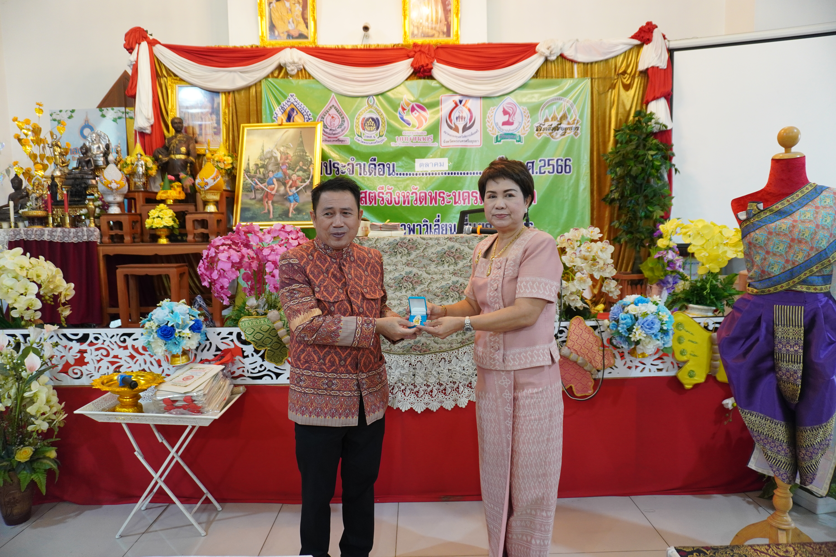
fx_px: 557
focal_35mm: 24
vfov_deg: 53.1
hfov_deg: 73.7
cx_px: 418
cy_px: 278
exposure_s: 1/30
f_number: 3.5
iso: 800
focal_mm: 16
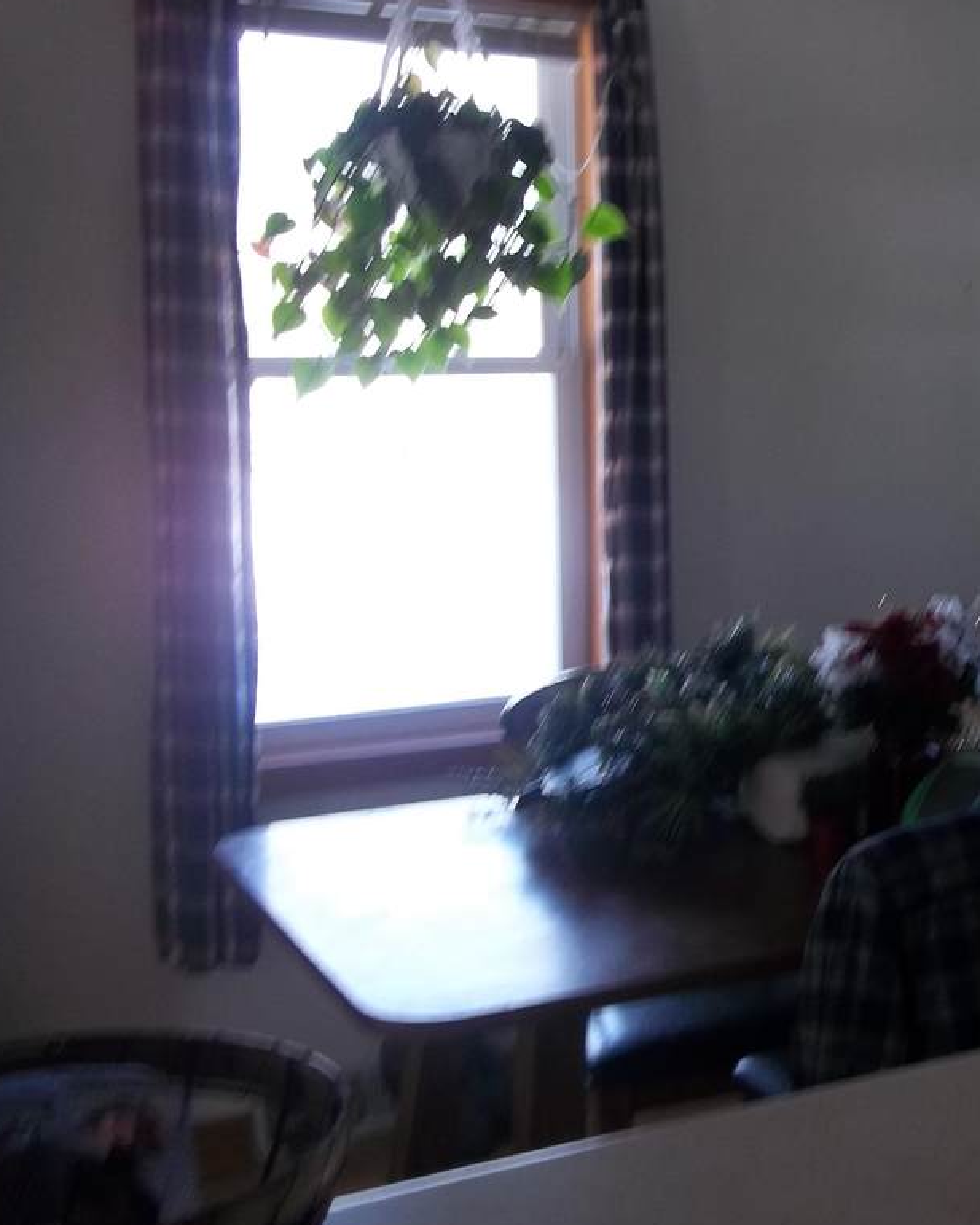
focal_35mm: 52
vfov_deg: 35.9
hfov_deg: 27.3
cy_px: 510
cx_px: 998
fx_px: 1886
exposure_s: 1/30
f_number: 2.9
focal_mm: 5.7
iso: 80
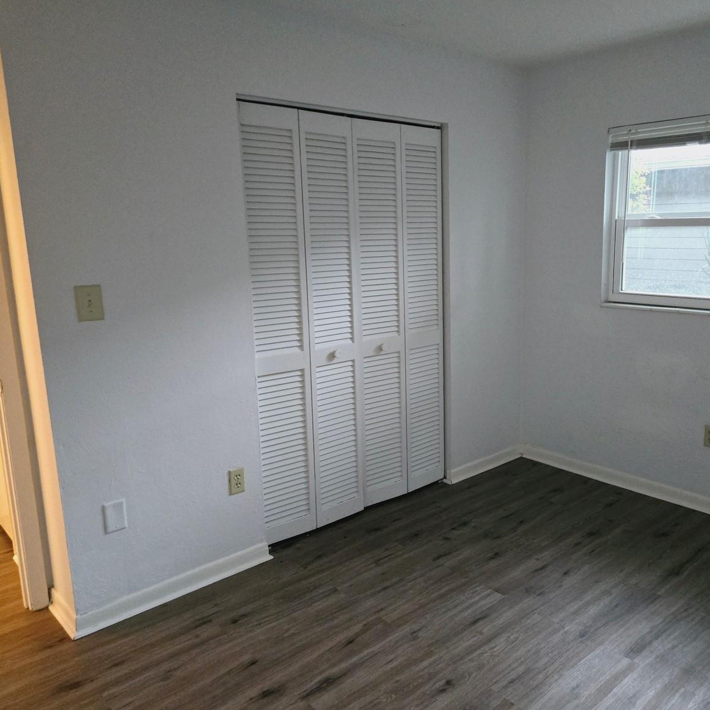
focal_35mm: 28
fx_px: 650
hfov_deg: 56.7
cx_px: 441
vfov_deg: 57.3
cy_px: 356
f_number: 1.8
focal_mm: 5.4
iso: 1600
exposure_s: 1/60
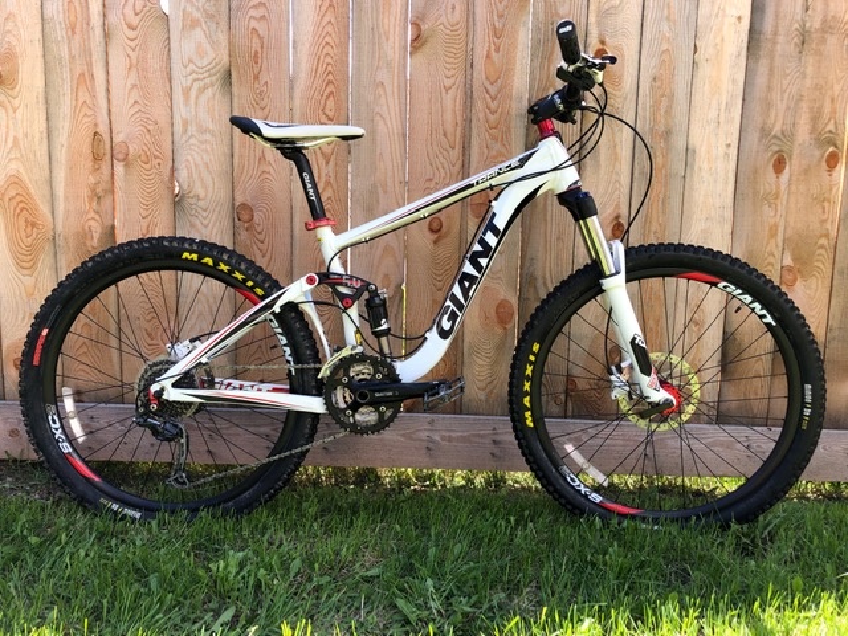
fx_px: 686
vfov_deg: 49.7
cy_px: 318
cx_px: 424
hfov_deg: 63.4
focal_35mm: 28
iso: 20
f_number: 1.8
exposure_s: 1/281
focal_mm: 3.99
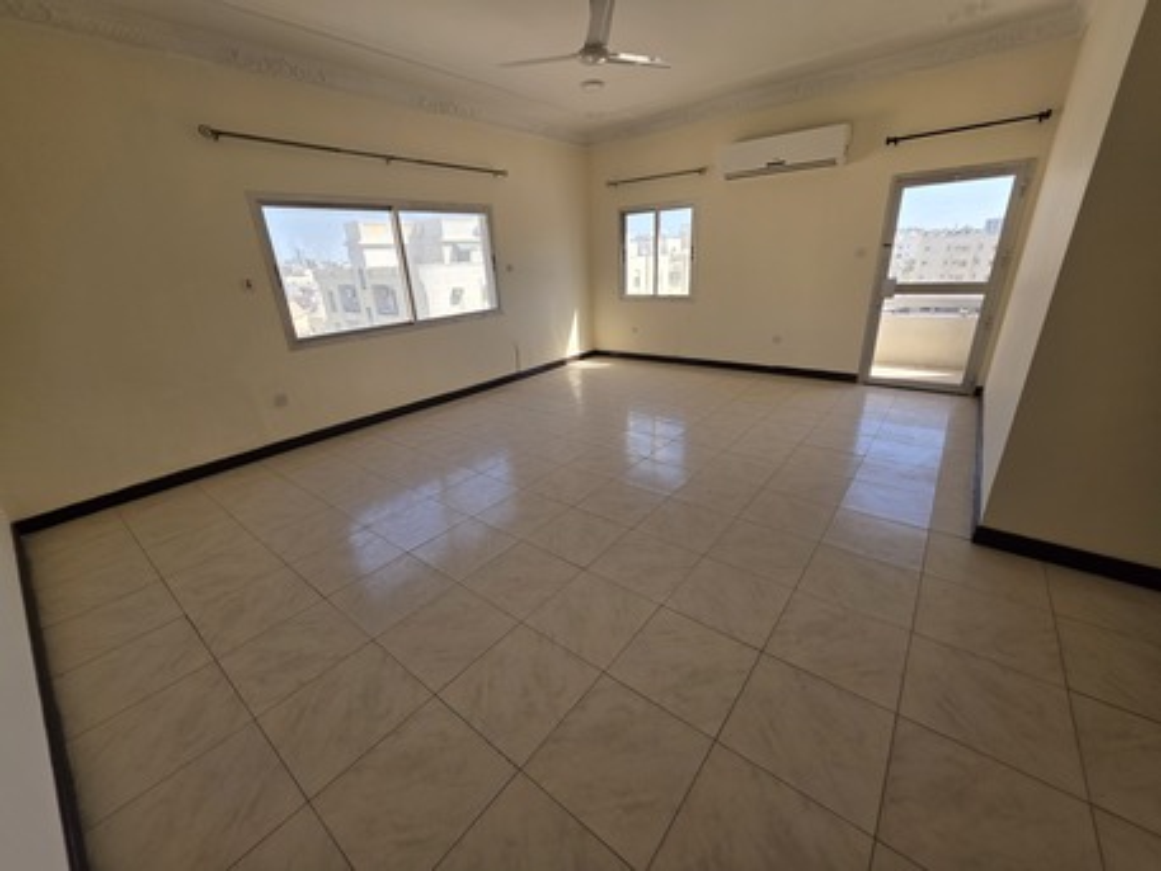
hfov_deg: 106.2
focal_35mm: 13
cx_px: 580
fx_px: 436
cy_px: 436
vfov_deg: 89.9
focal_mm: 2.2
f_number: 1.9
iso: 20
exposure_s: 1/114
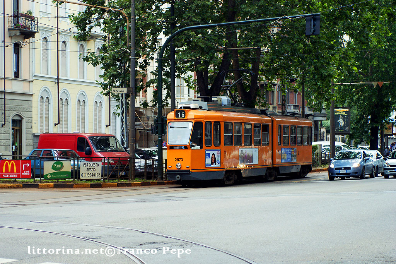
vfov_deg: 15.2
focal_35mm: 90
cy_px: 132
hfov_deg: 22.6
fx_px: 990
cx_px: 198
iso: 400
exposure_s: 1/250
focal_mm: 60
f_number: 5
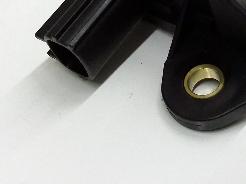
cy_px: 21
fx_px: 554
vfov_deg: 18.6
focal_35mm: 78
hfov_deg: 24.9
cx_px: 156
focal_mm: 3.4
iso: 320
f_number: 2.4
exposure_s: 1/30
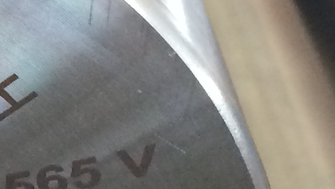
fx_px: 1839
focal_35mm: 207
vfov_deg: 5.8
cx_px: -196
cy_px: 198
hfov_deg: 10.0
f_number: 2.2
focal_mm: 4.15
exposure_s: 1/30
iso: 160
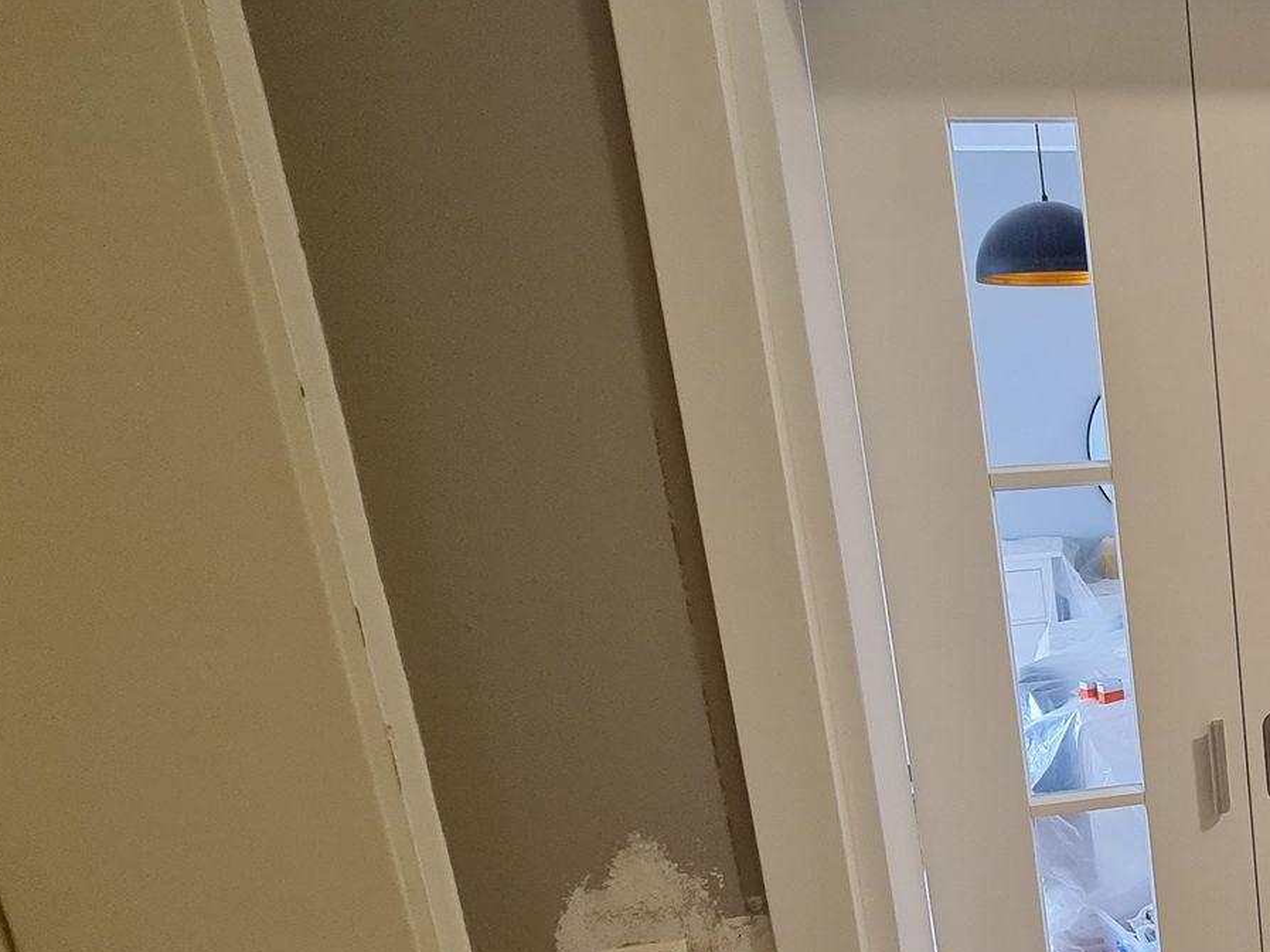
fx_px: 1064
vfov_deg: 47.3
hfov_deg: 46.7
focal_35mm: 29
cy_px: 650
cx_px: 1372
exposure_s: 1/33
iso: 320
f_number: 2.2
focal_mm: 2.2
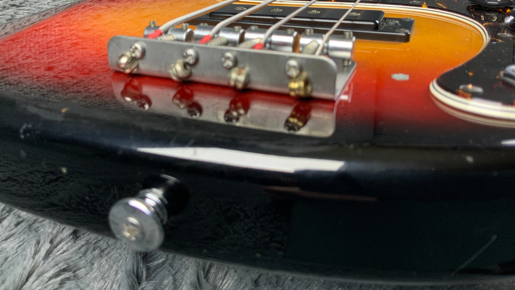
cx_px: 260
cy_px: 95
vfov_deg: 36.3
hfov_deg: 61.0
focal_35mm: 32
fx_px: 437
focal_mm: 3
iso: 64
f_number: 1.8
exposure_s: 1/50
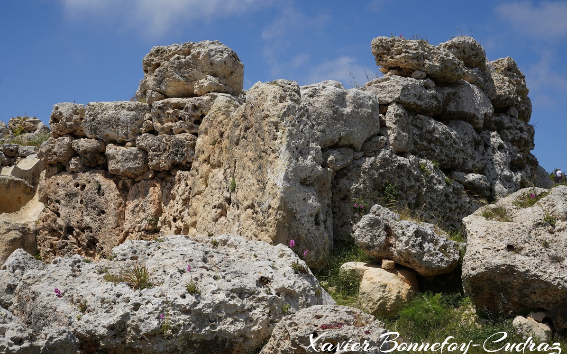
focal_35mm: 45
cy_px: 175
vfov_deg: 28.6
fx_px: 695
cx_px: 284
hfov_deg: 44.4
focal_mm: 44
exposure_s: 1/800
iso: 160
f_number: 8
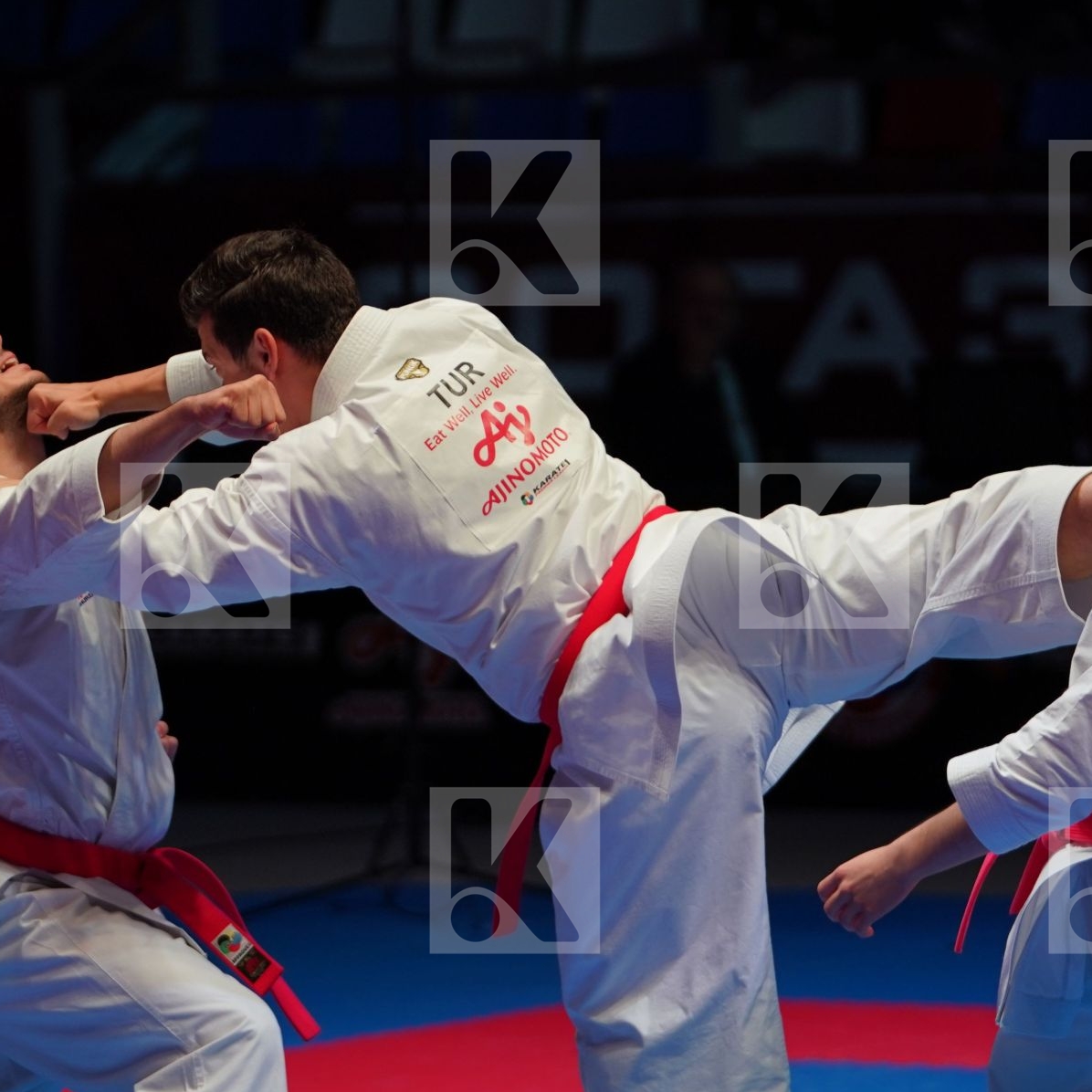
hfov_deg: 6.3
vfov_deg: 6.3
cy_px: 546
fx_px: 9993
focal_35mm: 280
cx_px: 515
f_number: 2.8
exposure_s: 1/500
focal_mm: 146
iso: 400
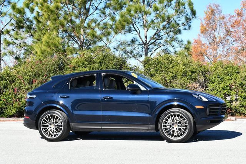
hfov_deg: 29.6
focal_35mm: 68
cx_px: 123
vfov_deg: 20.1
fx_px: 465
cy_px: 82
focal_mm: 34
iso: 180
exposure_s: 1/250
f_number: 8
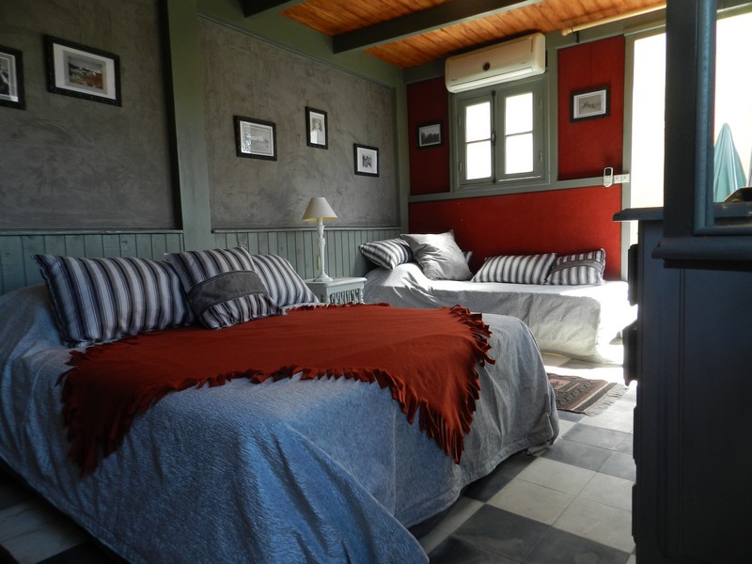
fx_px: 500
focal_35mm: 23
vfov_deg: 58.9
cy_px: 282
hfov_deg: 73.9
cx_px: 376
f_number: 3.4
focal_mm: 4
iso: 160
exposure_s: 1/100
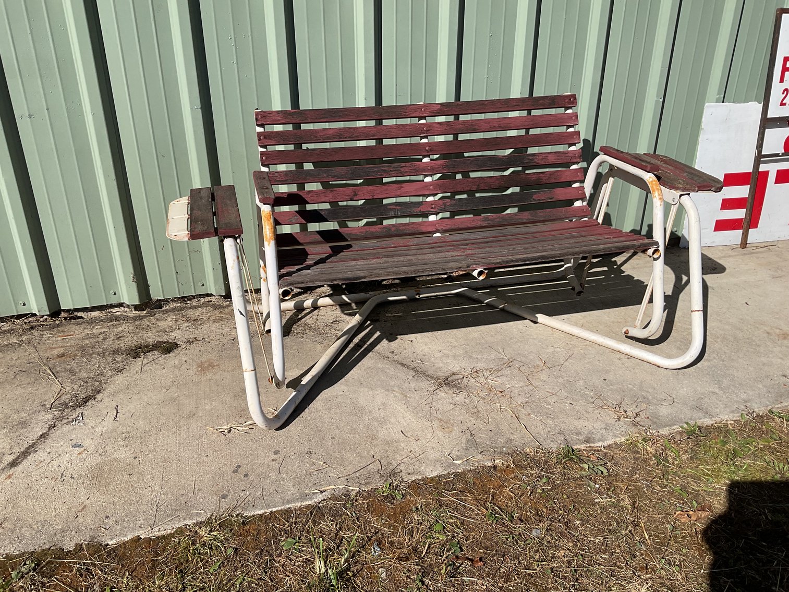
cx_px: 394
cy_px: 296
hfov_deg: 61.7
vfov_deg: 48.2
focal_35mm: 29
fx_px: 661
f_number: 1.8
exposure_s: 1/2959
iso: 16
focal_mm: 3
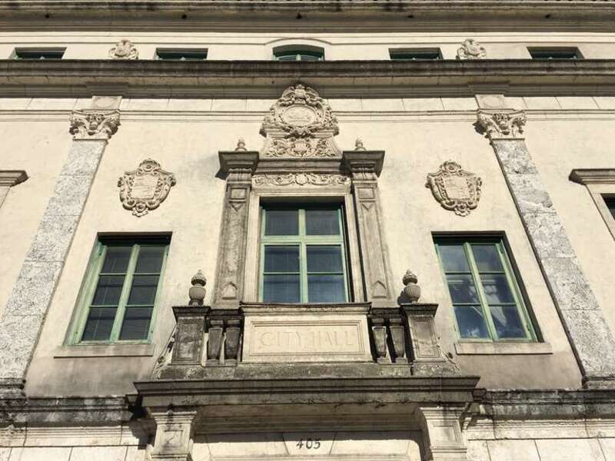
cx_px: 308
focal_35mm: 29
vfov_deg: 48.2
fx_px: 515
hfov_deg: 61.7
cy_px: 230
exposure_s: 1/3077
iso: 25
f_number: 2.2
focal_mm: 4.15
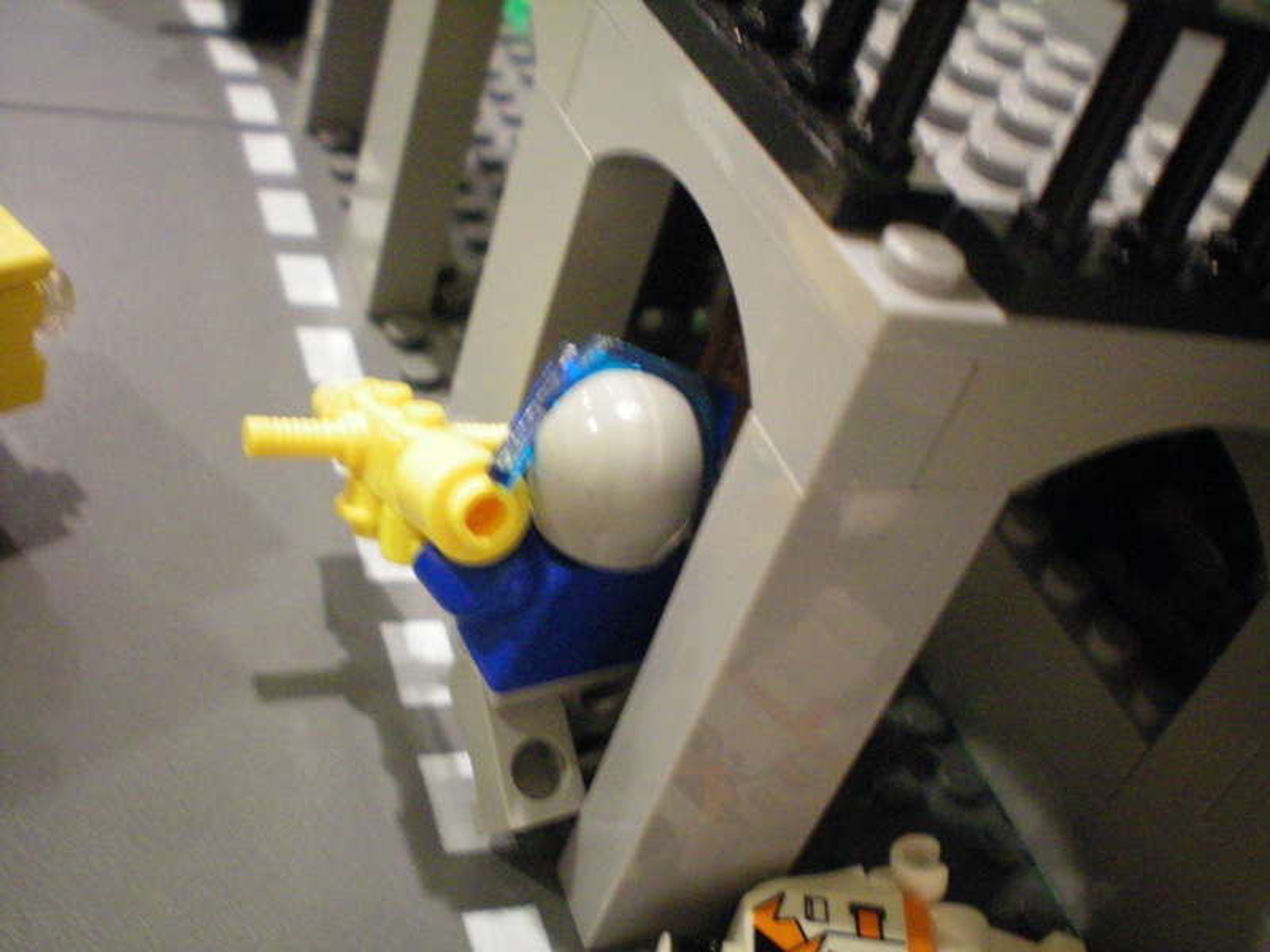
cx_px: 635
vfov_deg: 37.7
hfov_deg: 49.0
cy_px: 476
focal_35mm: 38
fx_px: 1394
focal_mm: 6.3
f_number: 3.1
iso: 400
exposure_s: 1/10
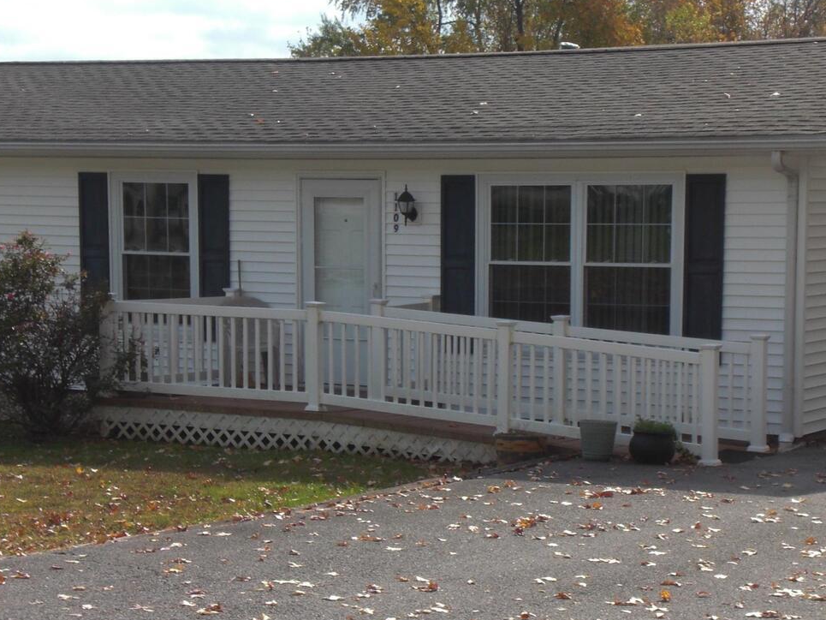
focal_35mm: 94
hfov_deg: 20.9
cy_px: 410
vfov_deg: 15.7
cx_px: 443
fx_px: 2243
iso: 64
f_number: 7.2
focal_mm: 10.4
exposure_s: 1/250
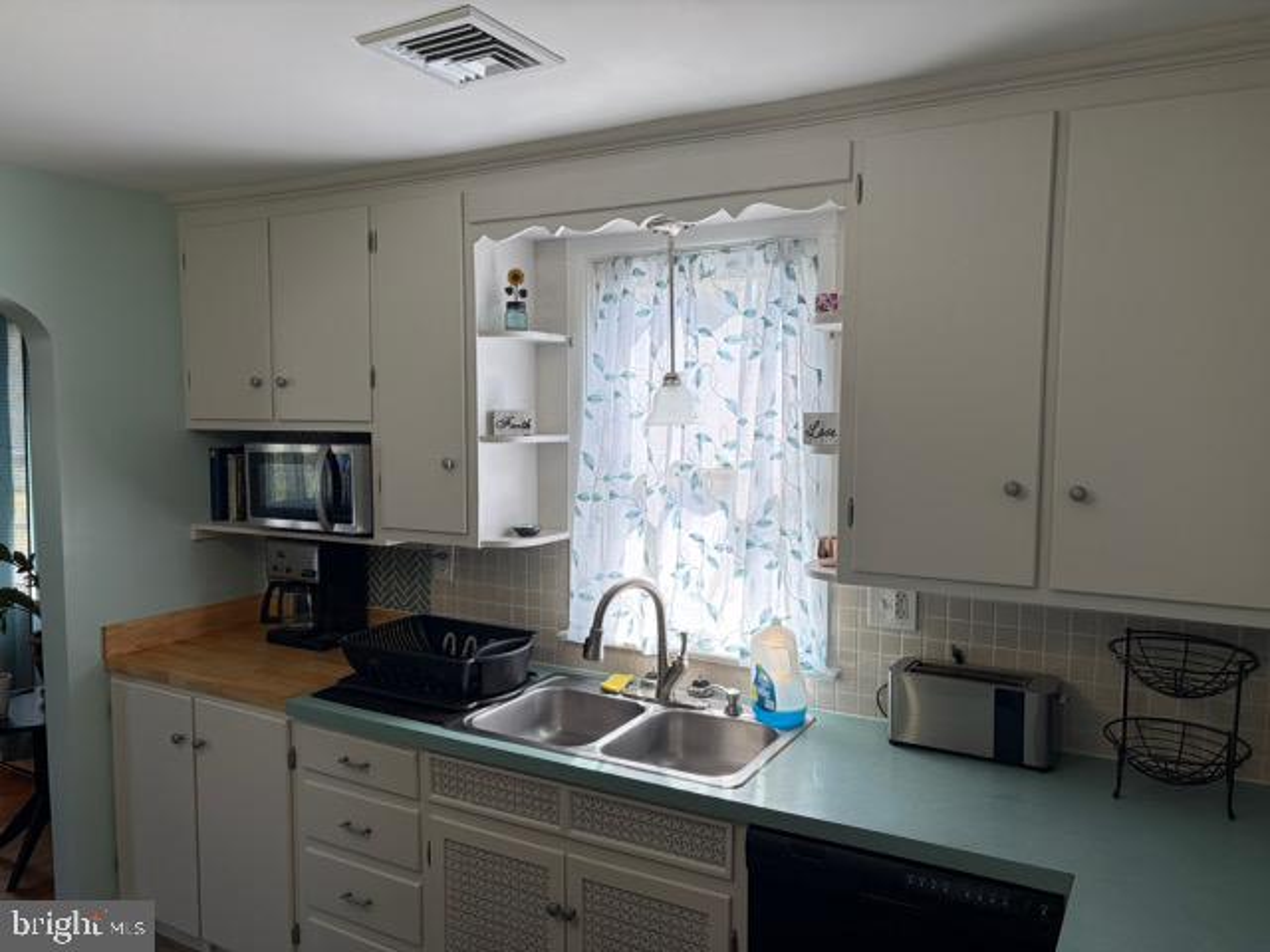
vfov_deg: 53.1
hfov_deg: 67.3
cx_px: 635
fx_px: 954
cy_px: 476
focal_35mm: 26
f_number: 1.6
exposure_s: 1/198
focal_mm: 5.96
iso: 50
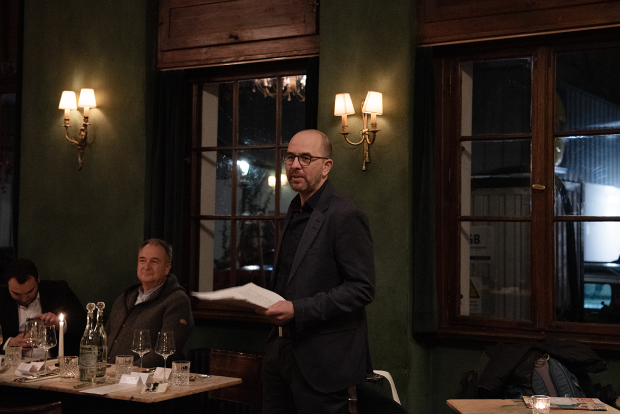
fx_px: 1017
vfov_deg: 23.0
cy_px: 181
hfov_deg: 33.9
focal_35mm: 59
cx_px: 344
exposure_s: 1/50
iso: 1600
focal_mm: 46
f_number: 3.5
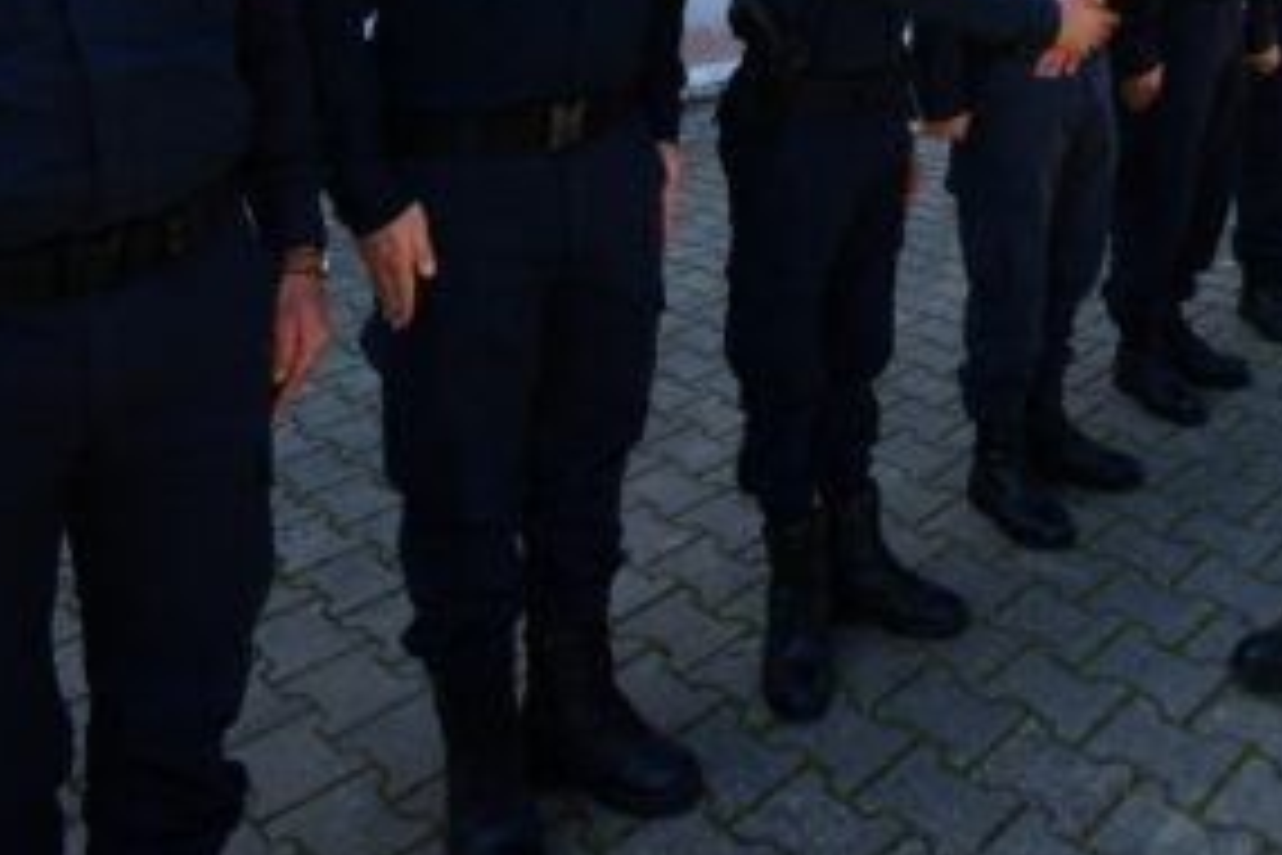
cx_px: 965
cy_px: -104
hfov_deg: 53.2
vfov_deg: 33.5
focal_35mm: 34
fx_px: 1211
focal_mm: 10
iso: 100
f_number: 6.3
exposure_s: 1/160
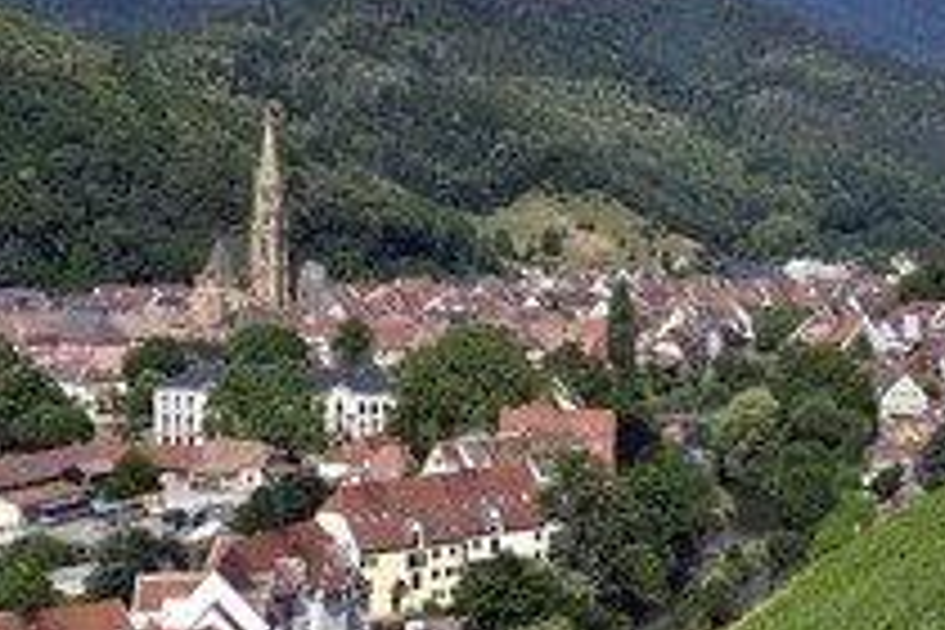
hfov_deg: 21.8
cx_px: 796
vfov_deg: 14.9
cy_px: 374
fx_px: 2415
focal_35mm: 92
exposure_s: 1/250
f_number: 13
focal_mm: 46
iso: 200
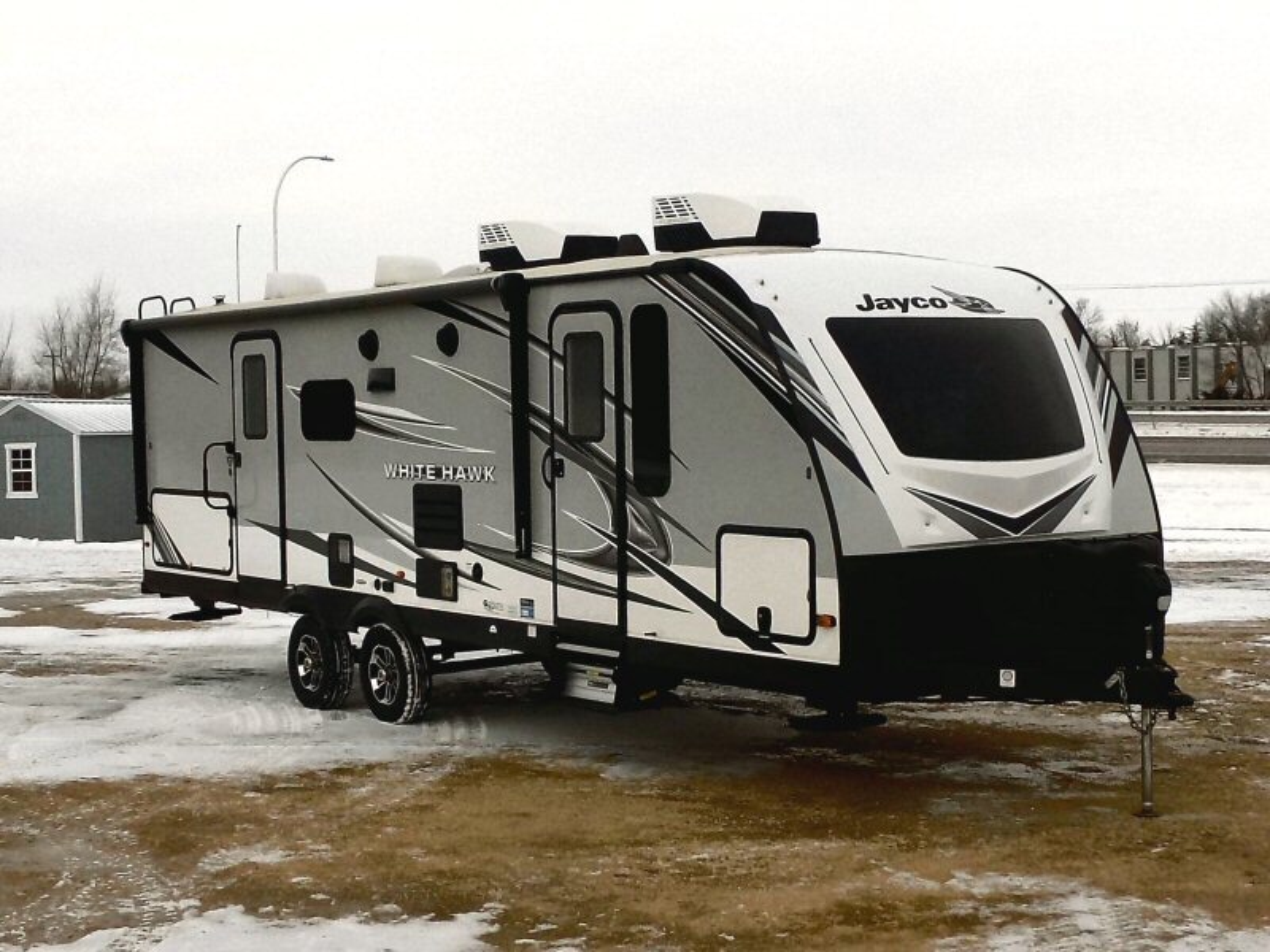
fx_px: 844
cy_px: 476
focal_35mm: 23
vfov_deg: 58.9
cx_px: 635
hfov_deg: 73.9
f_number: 9.9
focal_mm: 4
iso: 80
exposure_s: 1/160
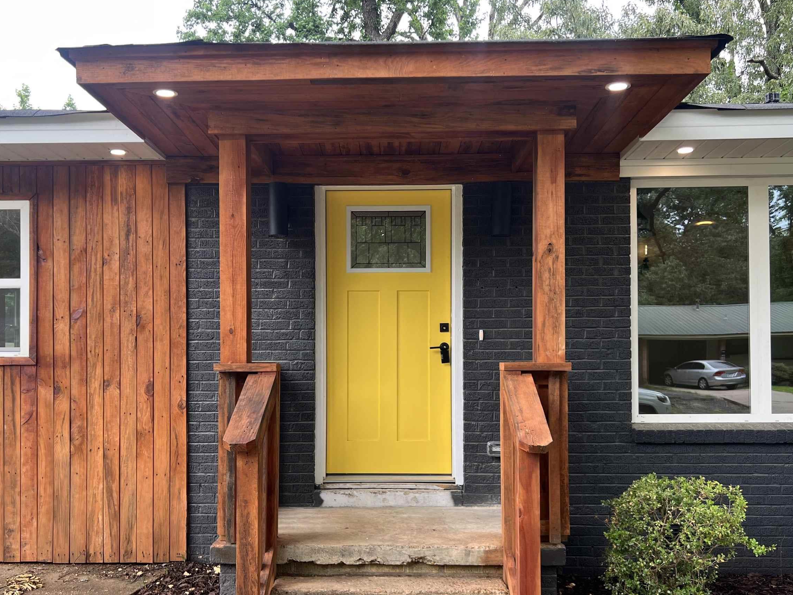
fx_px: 802
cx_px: 371
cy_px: 351
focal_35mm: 35
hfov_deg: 52.6
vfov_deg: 40.6
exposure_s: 1/191
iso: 40
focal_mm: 5.7
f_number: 1.5
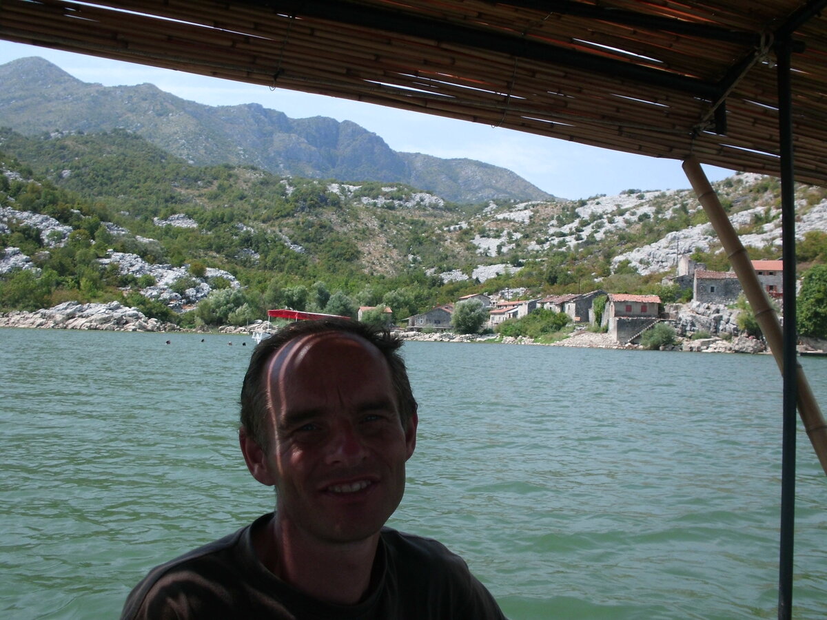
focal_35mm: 36
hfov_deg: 51.4
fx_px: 860
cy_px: 310
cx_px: 414
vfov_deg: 39.7
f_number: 7.3
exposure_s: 1/160
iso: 64
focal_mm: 6.3
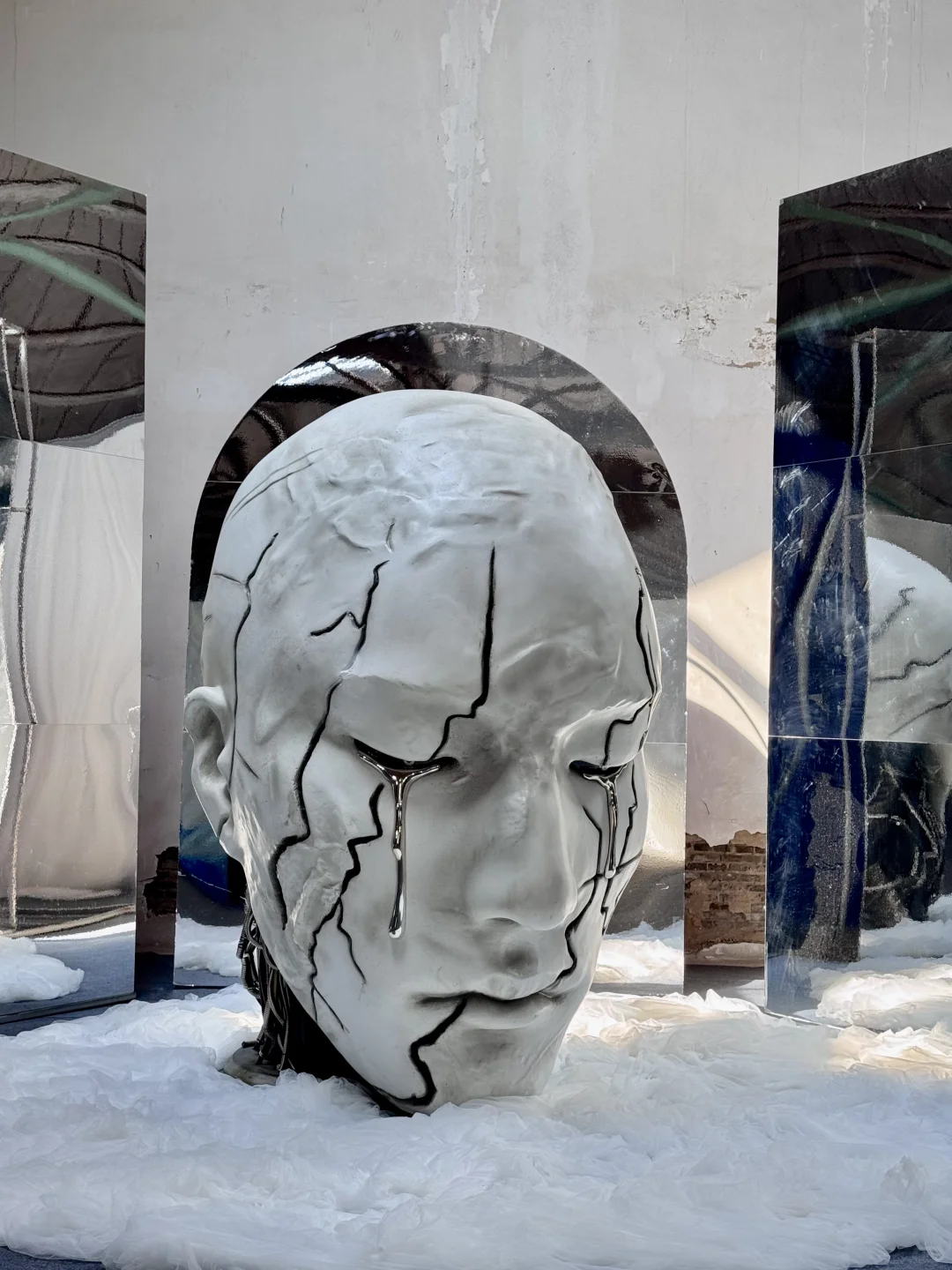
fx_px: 1760
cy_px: 635
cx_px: 476
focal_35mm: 48
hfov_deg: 30.3
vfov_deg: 39.7
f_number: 1.78
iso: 64
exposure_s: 1/237
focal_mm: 6.76
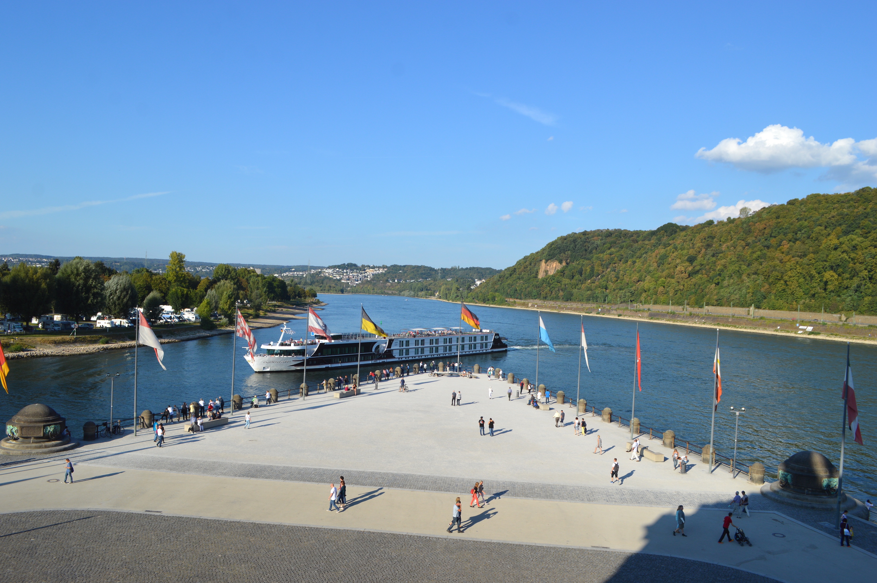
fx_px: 657
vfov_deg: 47.8
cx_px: 438
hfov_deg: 67.4
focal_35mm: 27
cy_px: 292
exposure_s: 1/320
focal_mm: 18
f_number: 9
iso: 100
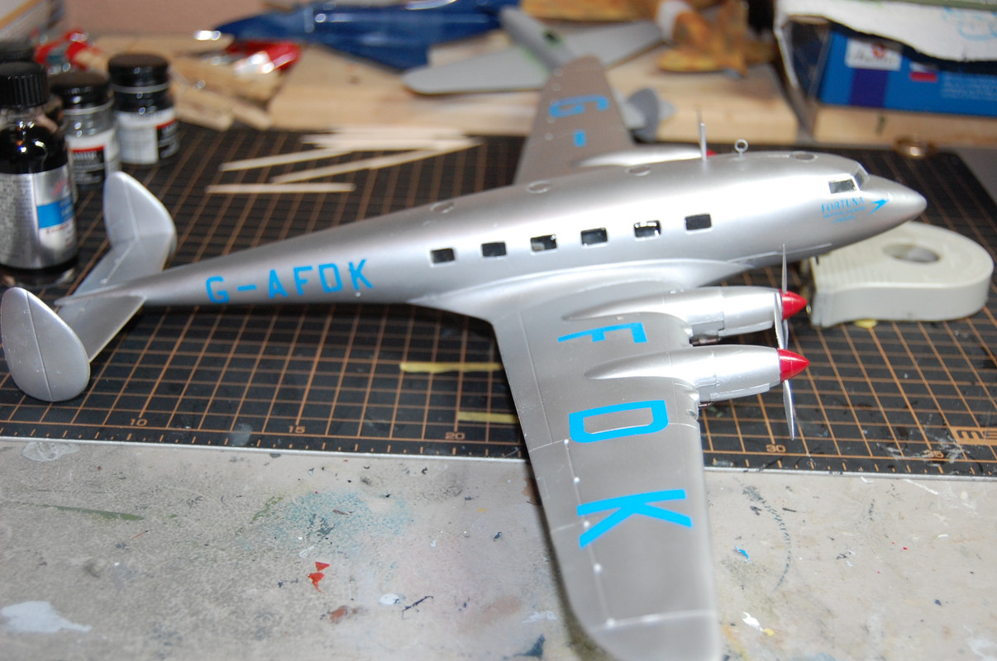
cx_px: 498
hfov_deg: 41.2
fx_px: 1327
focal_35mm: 48
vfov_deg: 28.0
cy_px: 330
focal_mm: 32
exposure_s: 1/60
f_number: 4.5
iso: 800
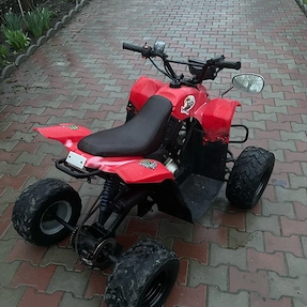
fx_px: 321
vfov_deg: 50.7
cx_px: 150
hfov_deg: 51.1
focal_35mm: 32
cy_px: 189
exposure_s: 1/60
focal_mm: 4.2
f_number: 1.6
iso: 250
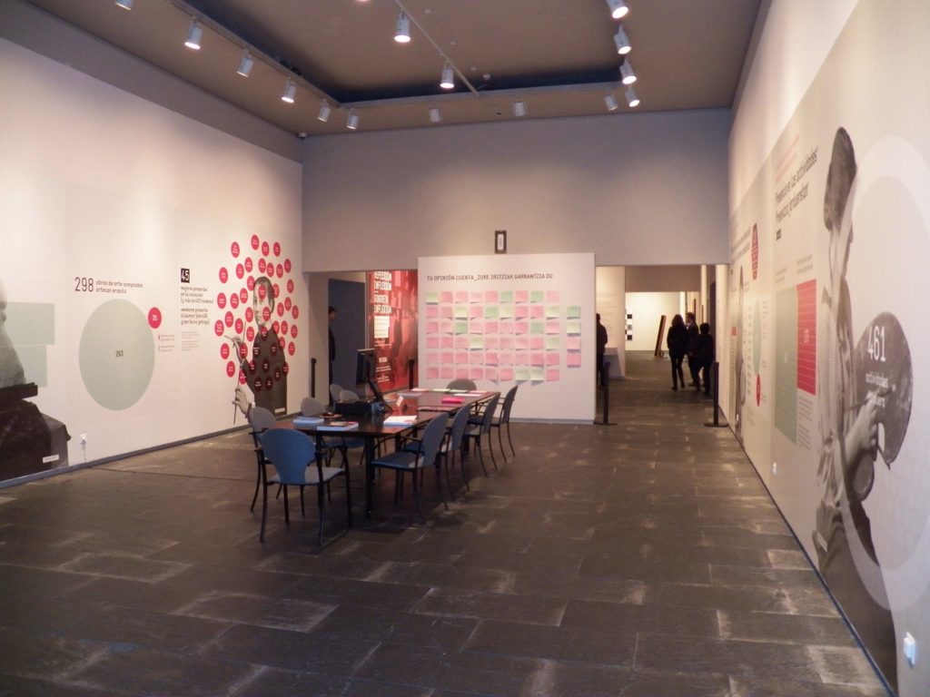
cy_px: 348
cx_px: 465
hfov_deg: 63.4
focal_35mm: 28
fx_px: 752
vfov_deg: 49.7
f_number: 2.8
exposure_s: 1/30
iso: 400
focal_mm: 4.9
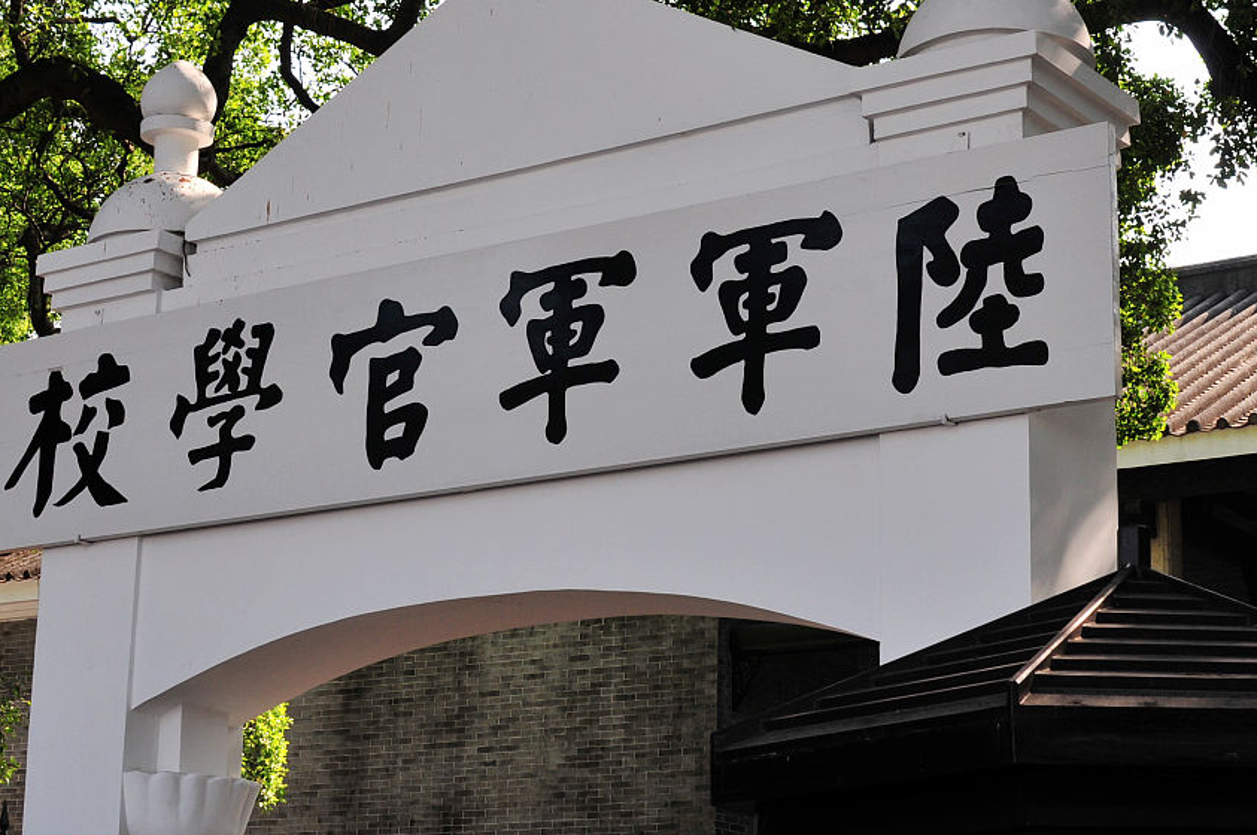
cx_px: 690
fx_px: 2606
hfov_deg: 27.1
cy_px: 354
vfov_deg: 18.2
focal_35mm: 75
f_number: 8
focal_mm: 35
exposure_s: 1/160
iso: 200
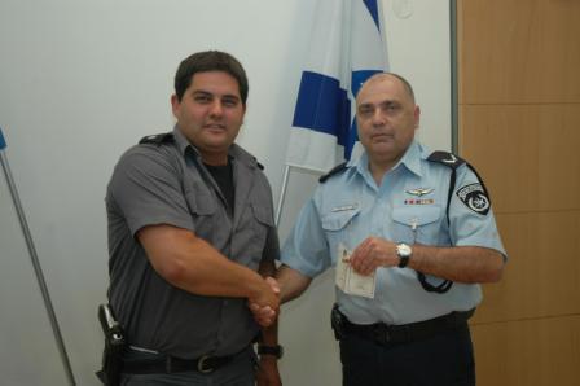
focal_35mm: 57
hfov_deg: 35.1
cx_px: 290
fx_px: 918
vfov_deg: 23.7
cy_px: 193
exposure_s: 1/60
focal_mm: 38
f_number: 4.2
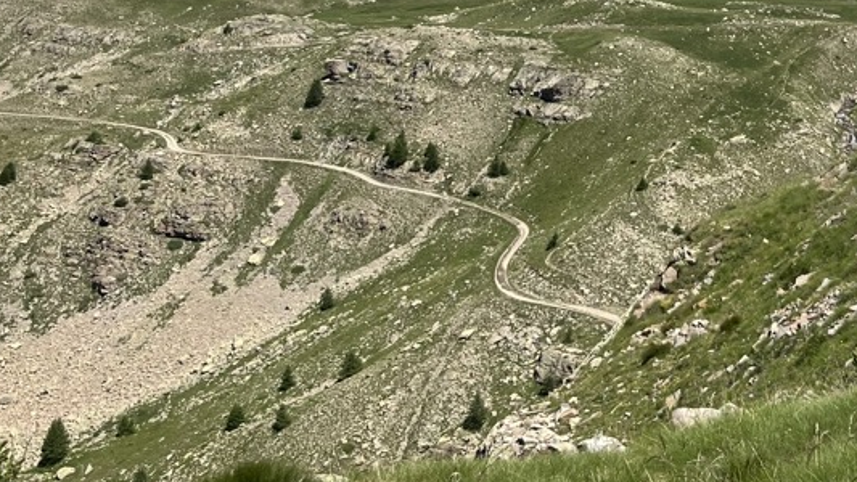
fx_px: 1545
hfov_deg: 30.0
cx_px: 725
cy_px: -129
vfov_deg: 16.8
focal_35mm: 68
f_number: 1.6
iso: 50
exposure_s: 1/4310
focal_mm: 5.1
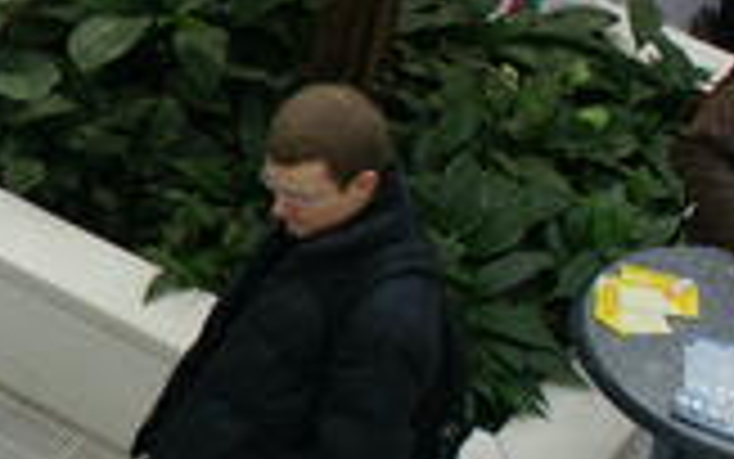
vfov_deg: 9.1
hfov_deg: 13.4
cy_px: 88
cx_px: -491
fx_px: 2882
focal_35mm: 144
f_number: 4
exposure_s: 1/80
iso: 200
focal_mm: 24
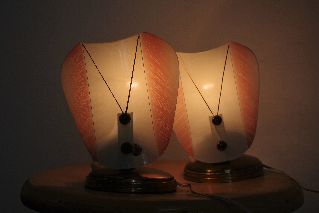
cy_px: 106
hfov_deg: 35.1
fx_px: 505
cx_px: 160
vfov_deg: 23.8
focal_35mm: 57
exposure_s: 1/125
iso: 200
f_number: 5
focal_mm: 37.5
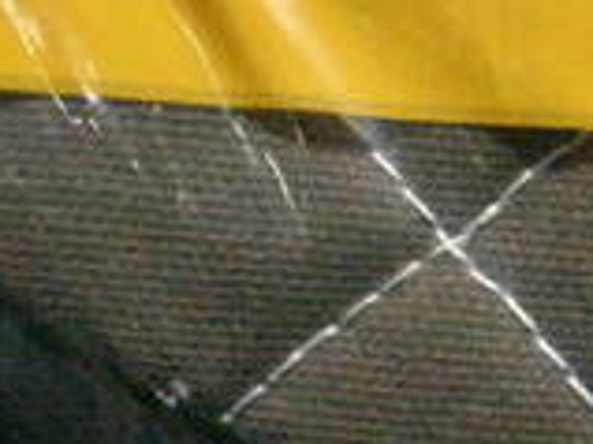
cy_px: 403
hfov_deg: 16.0
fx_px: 1712
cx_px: 1126
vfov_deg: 14.6
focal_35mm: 100
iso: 25600
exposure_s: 1/640
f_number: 13
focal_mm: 18
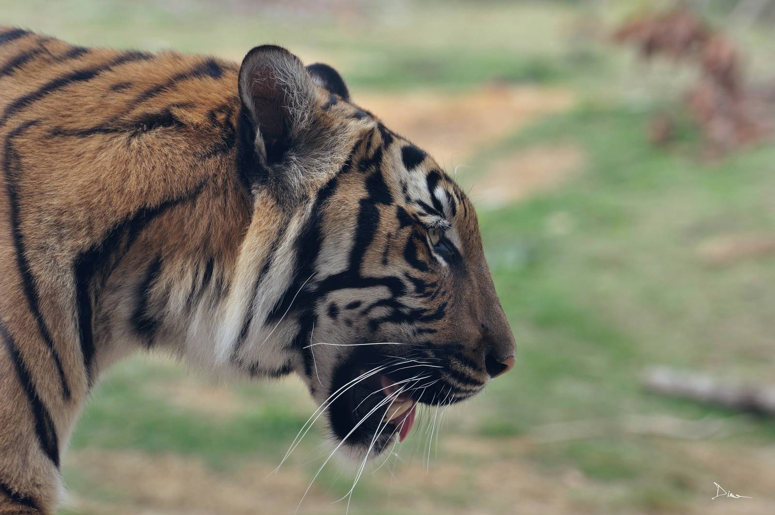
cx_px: 388
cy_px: 258
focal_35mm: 150
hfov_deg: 13.7
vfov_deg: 9.1
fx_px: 3226
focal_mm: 100
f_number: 3.2
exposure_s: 1/500
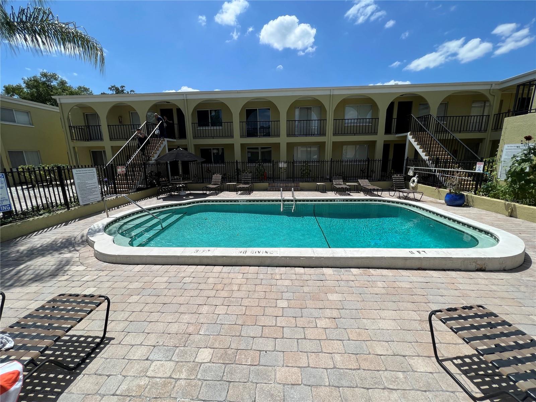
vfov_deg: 89.9
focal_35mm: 13
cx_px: 268
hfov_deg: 106.2
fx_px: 201
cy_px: 201
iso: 32
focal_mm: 1.57
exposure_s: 1/2273
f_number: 1.8
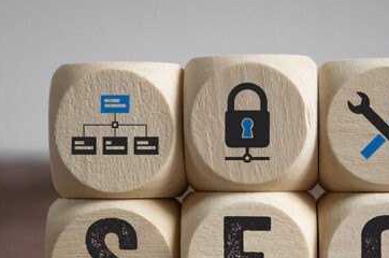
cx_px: 264
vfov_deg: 7.8
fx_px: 1888
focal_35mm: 175
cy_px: 258
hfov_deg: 11.7
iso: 400
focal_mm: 55
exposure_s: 1/80
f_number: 5.6
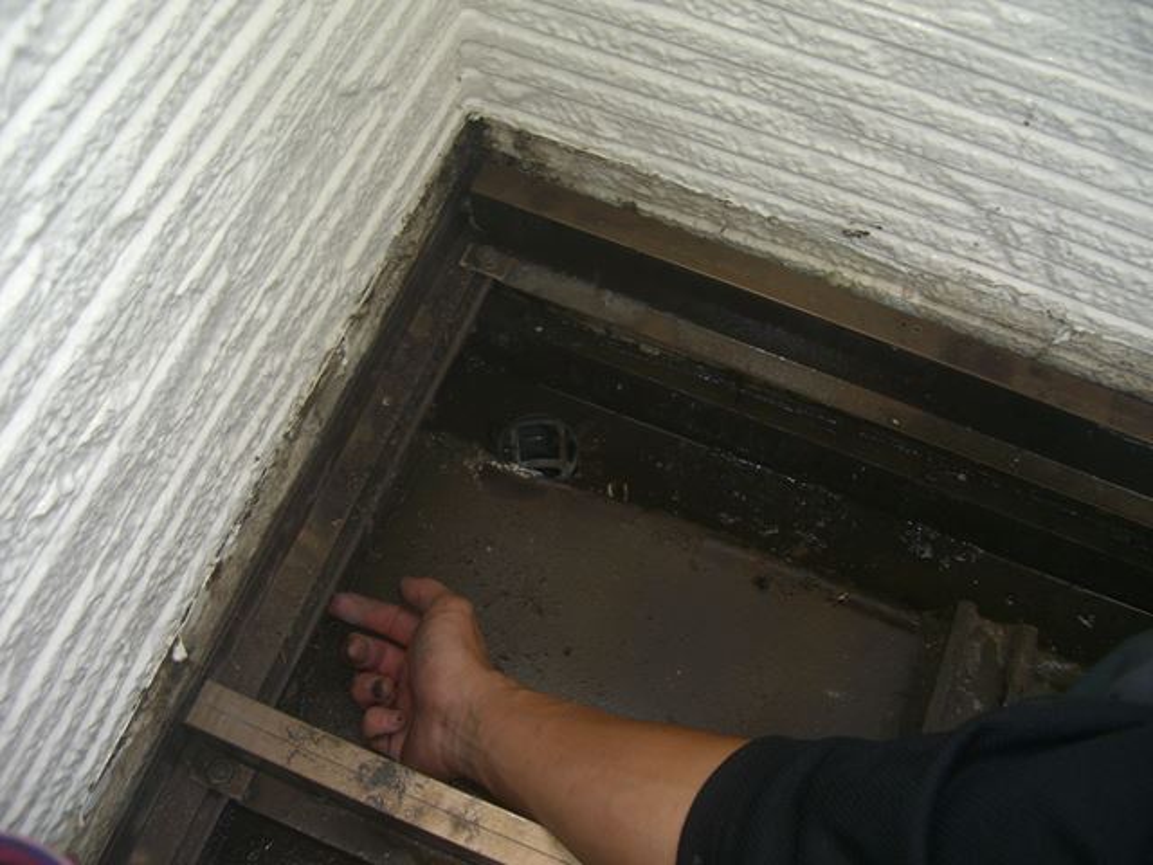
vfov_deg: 37.7
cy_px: 432
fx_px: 1266
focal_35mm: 38
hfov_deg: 49.0
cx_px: 576
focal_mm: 7.9
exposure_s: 1/30
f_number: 2.8
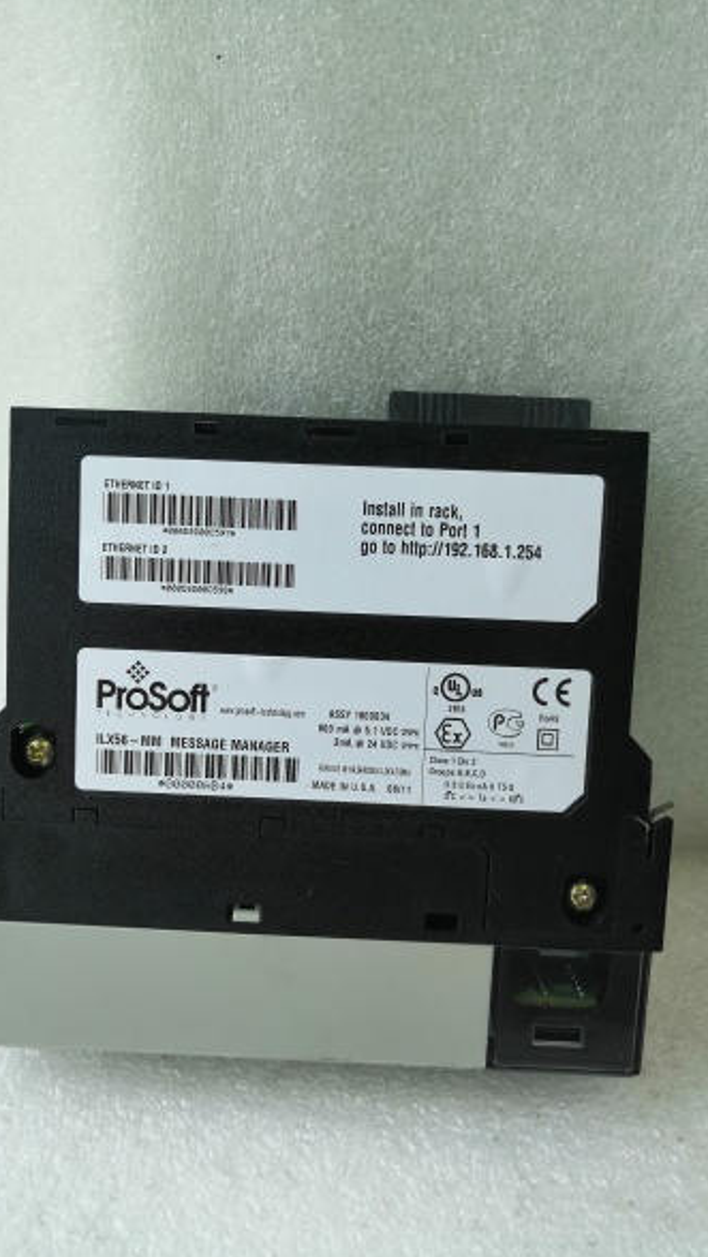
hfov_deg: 39.0
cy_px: 624
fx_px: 1001
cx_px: 334
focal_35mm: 30
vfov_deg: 64.3
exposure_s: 1/120
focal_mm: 3.95
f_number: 1.8
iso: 64
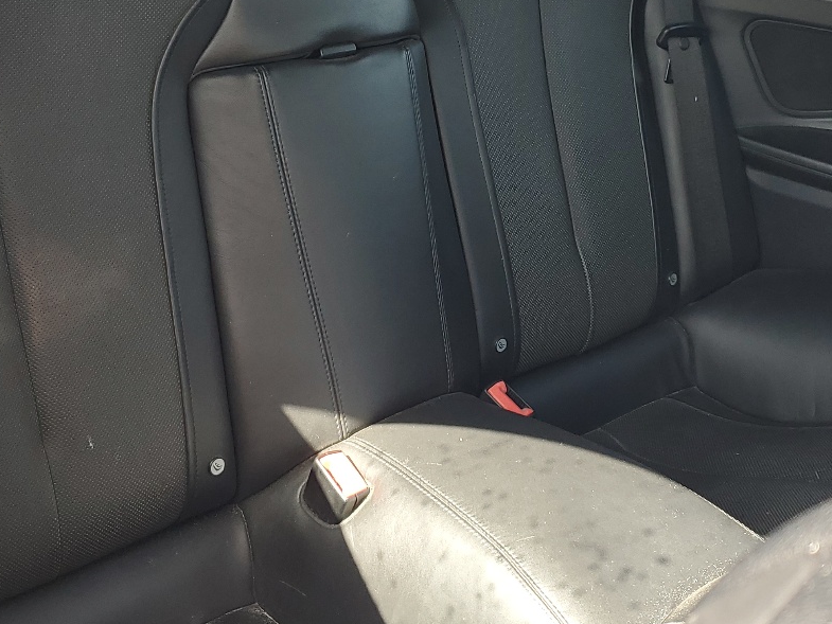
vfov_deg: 27.2
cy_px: 167
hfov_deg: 36.2
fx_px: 1274
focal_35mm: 53
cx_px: 393
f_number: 1.5
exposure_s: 1/147
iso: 50
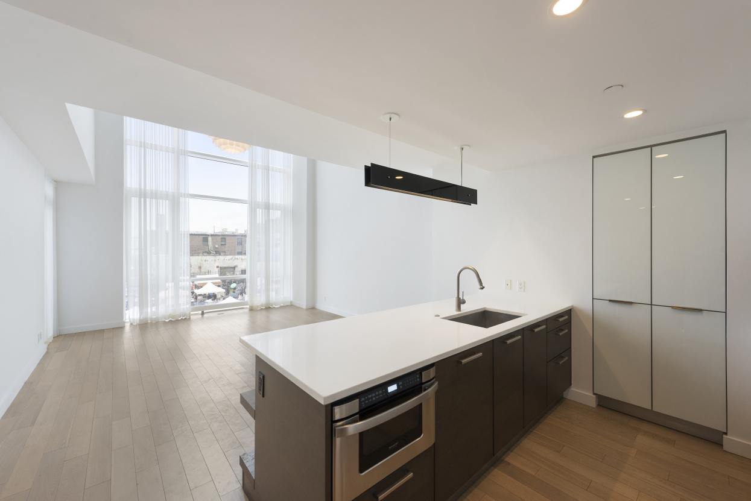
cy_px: 250
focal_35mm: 14
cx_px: 376
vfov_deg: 81.3
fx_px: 292
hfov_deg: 104.2
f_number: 9
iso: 400
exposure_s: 1/20
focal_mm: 14
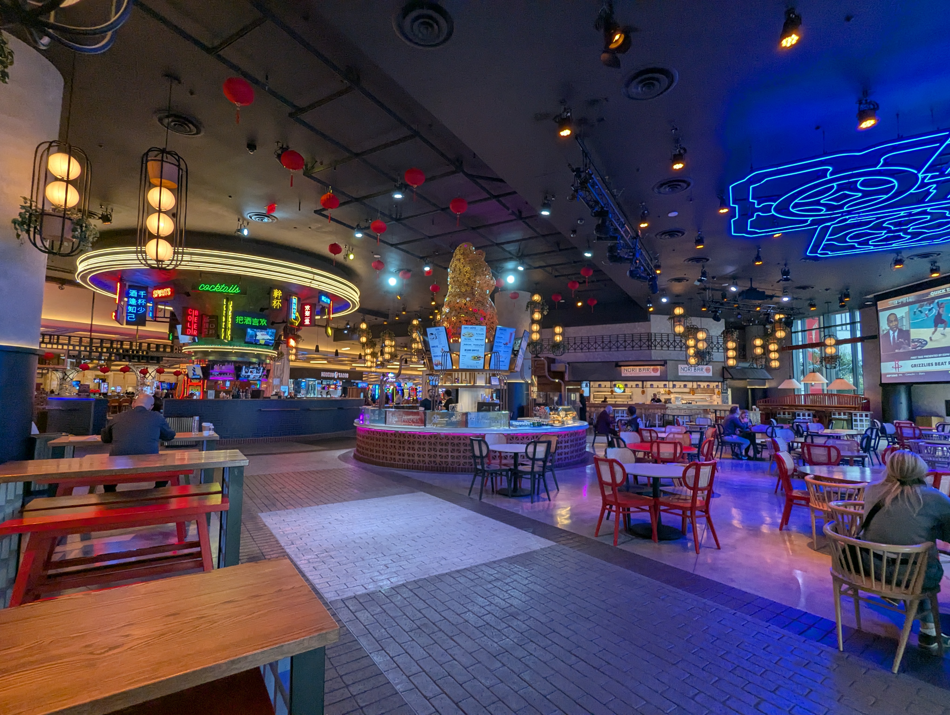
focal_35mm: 16
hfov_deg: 94.4
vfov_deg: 78.2
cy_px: 358
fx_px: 440
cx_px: 475
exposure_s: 1/120
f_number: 2.2
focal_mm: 2.35
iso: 166
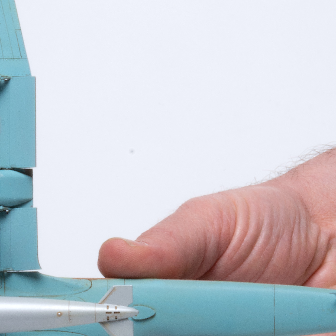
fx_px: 3481
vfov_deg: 5.5
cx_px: 110
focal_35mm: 317
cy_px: 333
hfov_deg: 5.5
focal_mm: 60
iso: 100
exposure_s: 1/125
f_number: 32
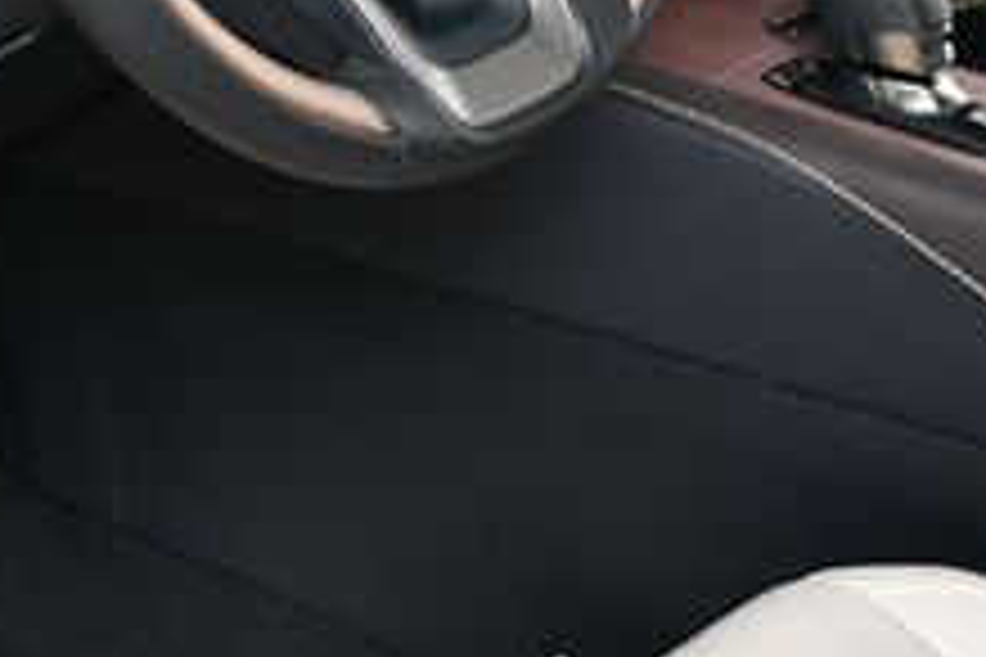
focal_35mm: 114
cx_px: 5
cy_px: -248
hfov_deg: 17.5
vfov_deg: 11.6
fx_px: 3122
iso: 100
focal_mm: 26
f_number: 5.6
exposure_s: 1/160
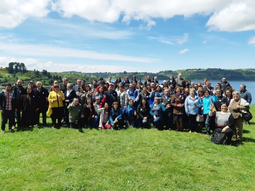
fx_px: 192
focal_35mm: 26
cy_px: 96
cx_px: 128
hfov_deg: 67.3
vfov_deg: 53.1
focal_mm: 3.93
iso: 40
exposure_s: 1/2169
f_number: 1.7
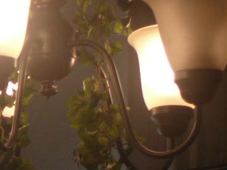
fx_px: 1317
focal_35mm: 201
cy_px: 407
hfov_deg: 9.3
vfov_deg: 7.0
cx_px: -195
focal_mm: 7.4
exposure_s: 1/60
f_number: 2.8
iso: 100
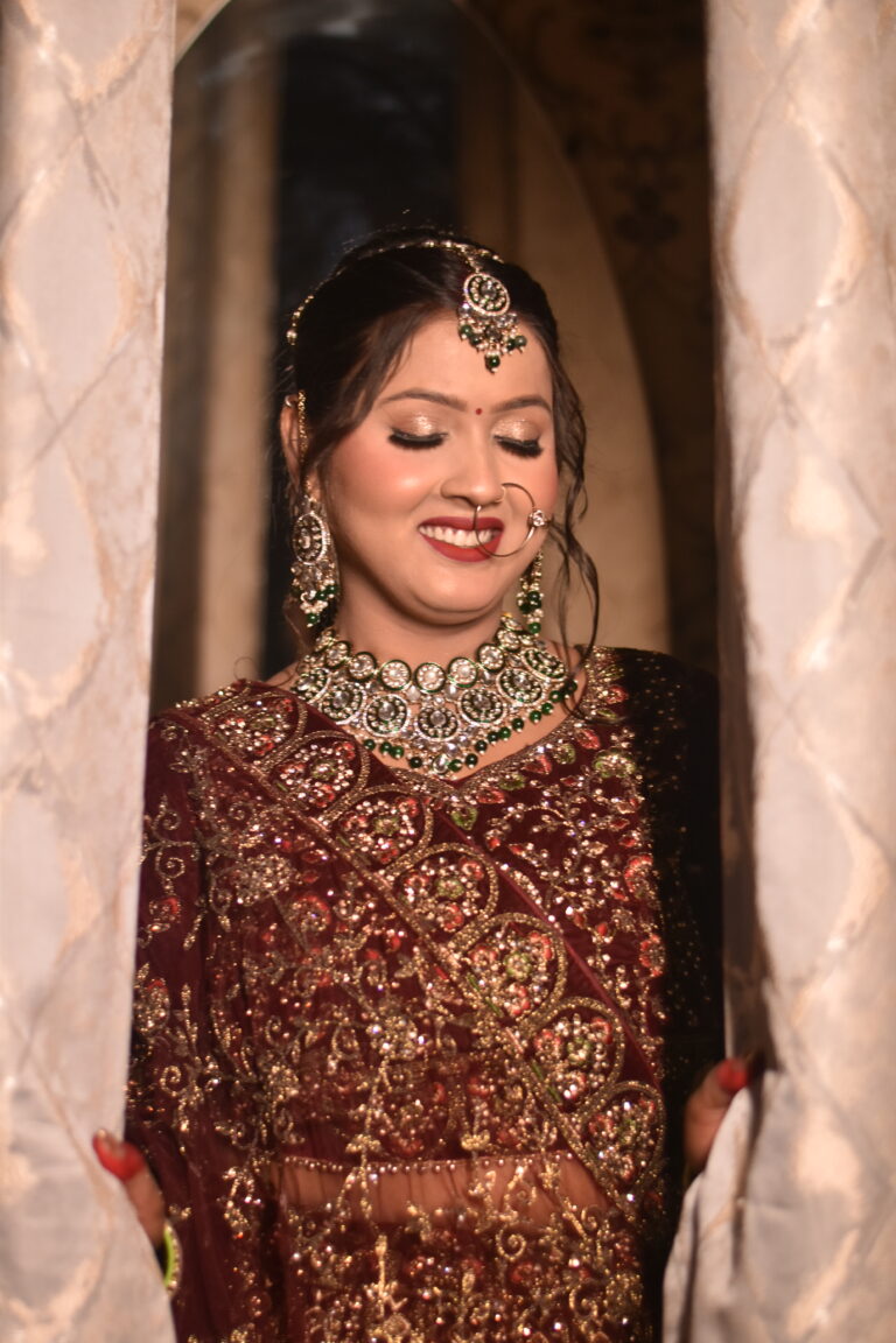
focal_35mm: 75
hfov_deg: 18.2
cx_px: 448
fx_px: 2800
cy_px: 672
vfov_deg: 27.0
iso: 320
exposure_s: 1/100
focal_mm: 50
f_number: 1.8
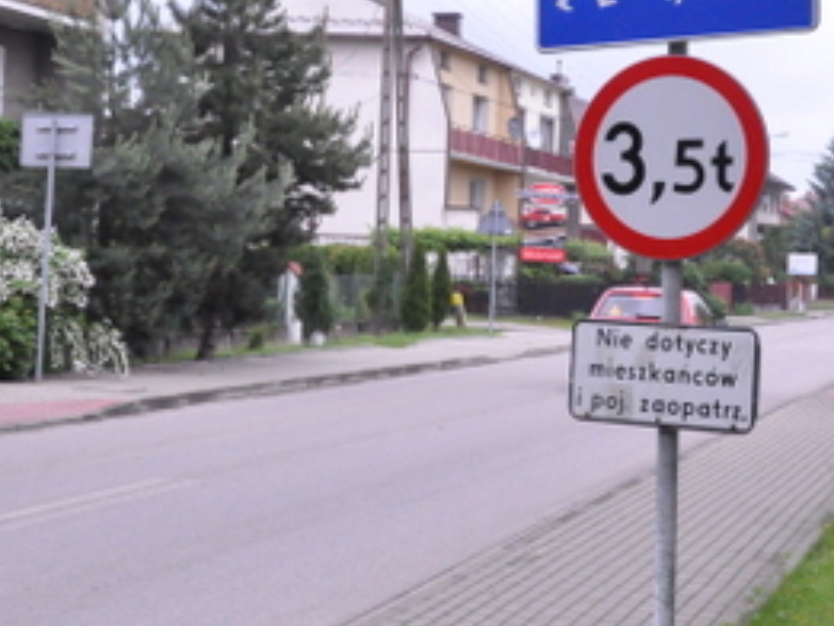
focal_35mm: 80
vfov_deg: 18.4
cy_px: 185
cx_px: 495
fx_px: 1926
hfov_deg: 24.4
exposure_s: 1/800
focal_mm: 29
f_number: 14
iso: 3200
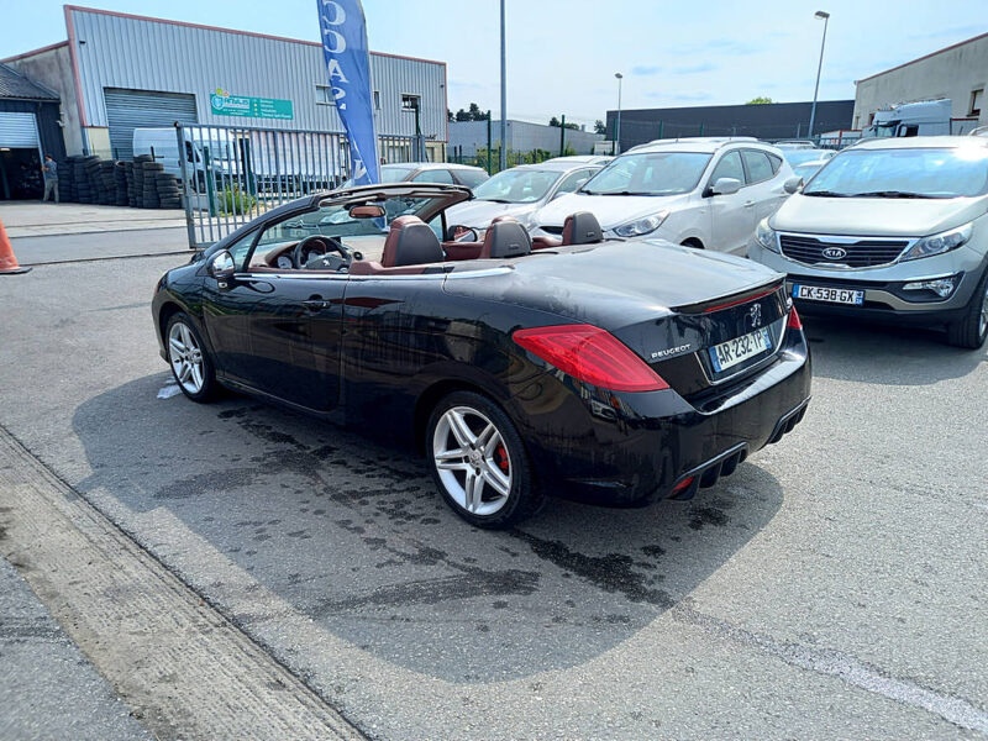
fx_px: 714
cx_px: 494
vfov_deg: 54.9
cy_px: 370
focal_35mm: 25
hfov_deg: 69.4
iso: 25
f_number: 2
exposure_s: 1/353
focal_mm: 4.6
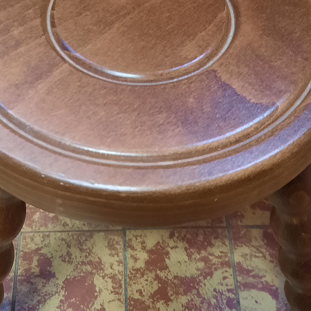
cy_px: 84
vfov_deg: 28.7
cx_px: 135
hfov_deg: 29.0
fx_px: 600
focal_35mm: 59
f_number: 2
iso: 500
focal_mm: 4.6
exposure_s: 1/25
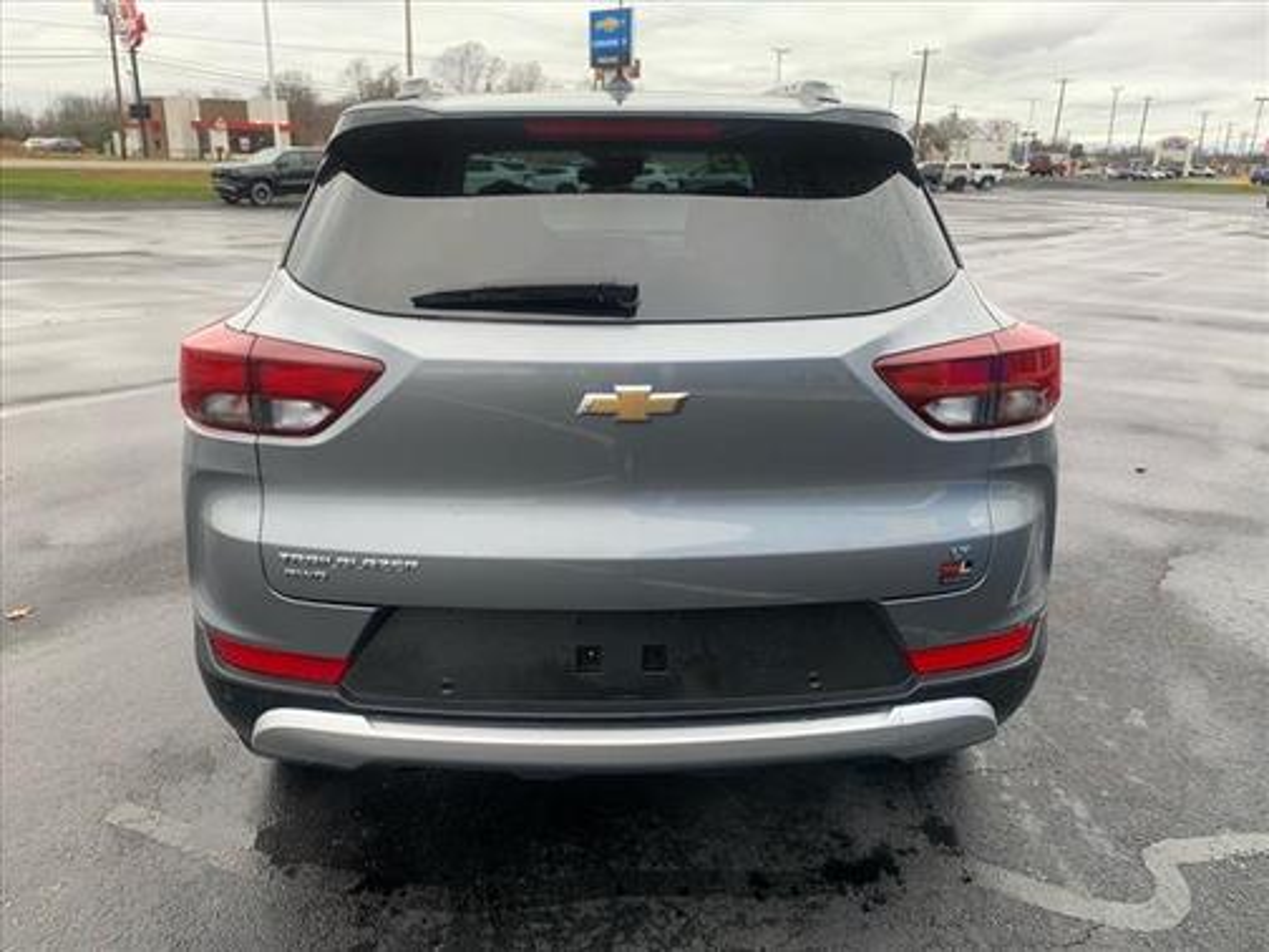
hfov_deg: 67.3
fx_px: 953
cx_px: 634
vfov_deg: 53.1
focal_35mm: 26
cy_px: 476
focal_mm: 4.25
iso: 25
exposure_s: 1/171
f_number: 1.8
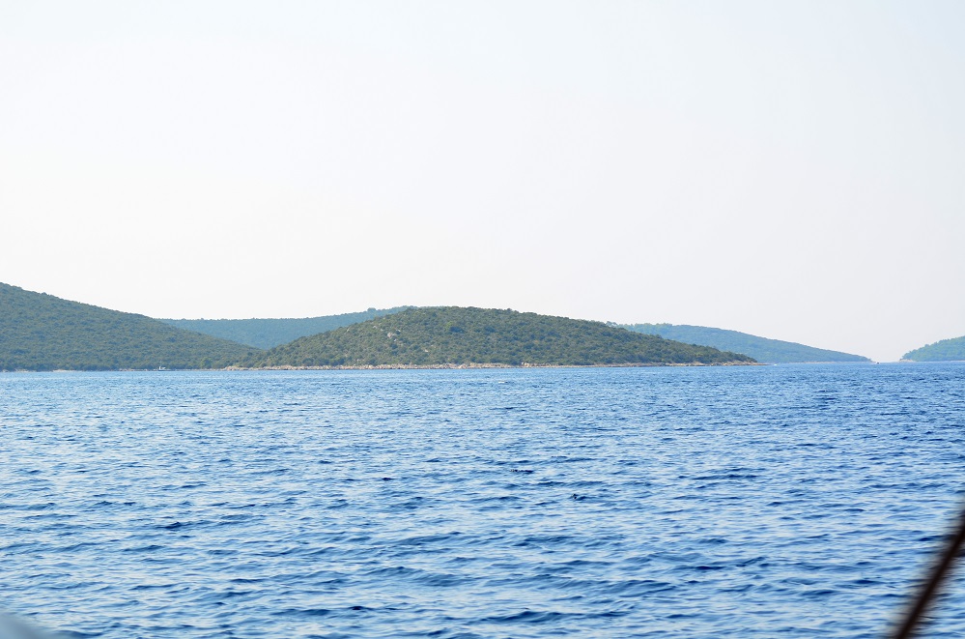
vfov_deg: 13.0
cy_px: 320
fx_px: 2808
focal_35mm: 105
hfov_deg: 19.5
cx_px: 482
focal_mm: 70
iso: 100
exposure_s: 1/400
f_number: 4.5
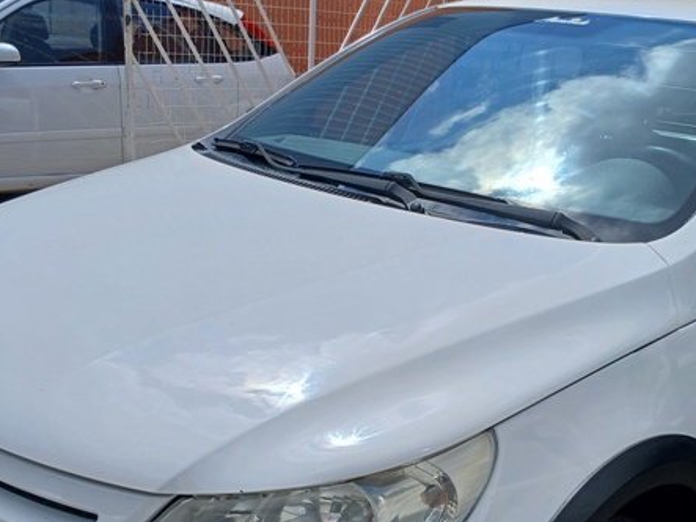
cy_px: 412
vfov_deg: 30.2
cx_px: 424
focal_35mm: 47
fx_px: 945
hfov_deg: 40.2
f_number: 1.8
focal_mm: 3.98
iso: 20
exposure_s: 1/910
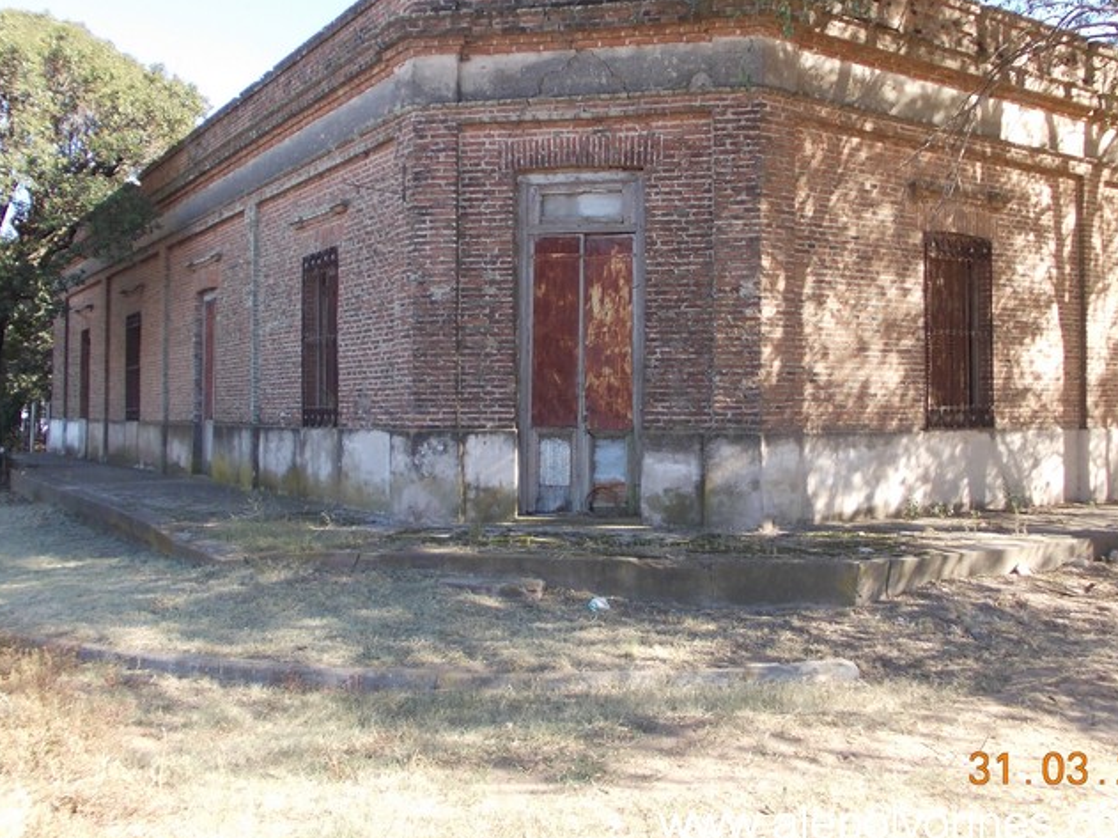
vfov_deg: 41.7
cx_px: 602
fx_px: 1098
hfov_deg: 53.9
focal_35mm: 34
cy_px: 381
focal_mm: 4
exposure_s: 1/250
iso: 80
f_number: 2.7
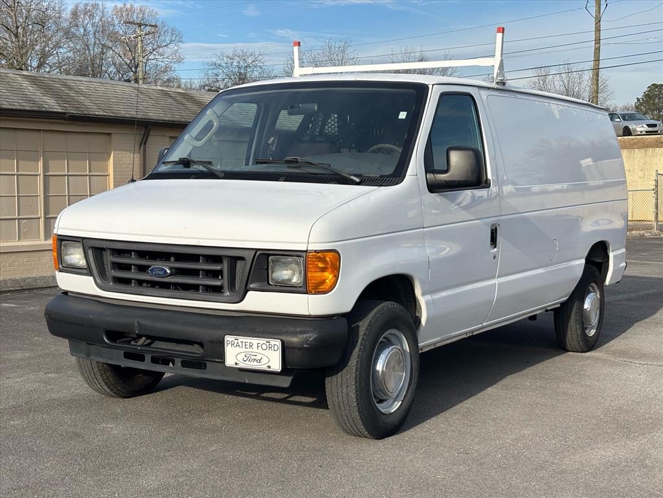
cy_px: 249
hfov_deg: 36.8
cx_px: 332
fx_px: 996
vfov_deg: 28.0
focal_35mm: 52
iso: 32
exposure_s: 1/2105
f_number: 1.6
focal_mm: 5.96
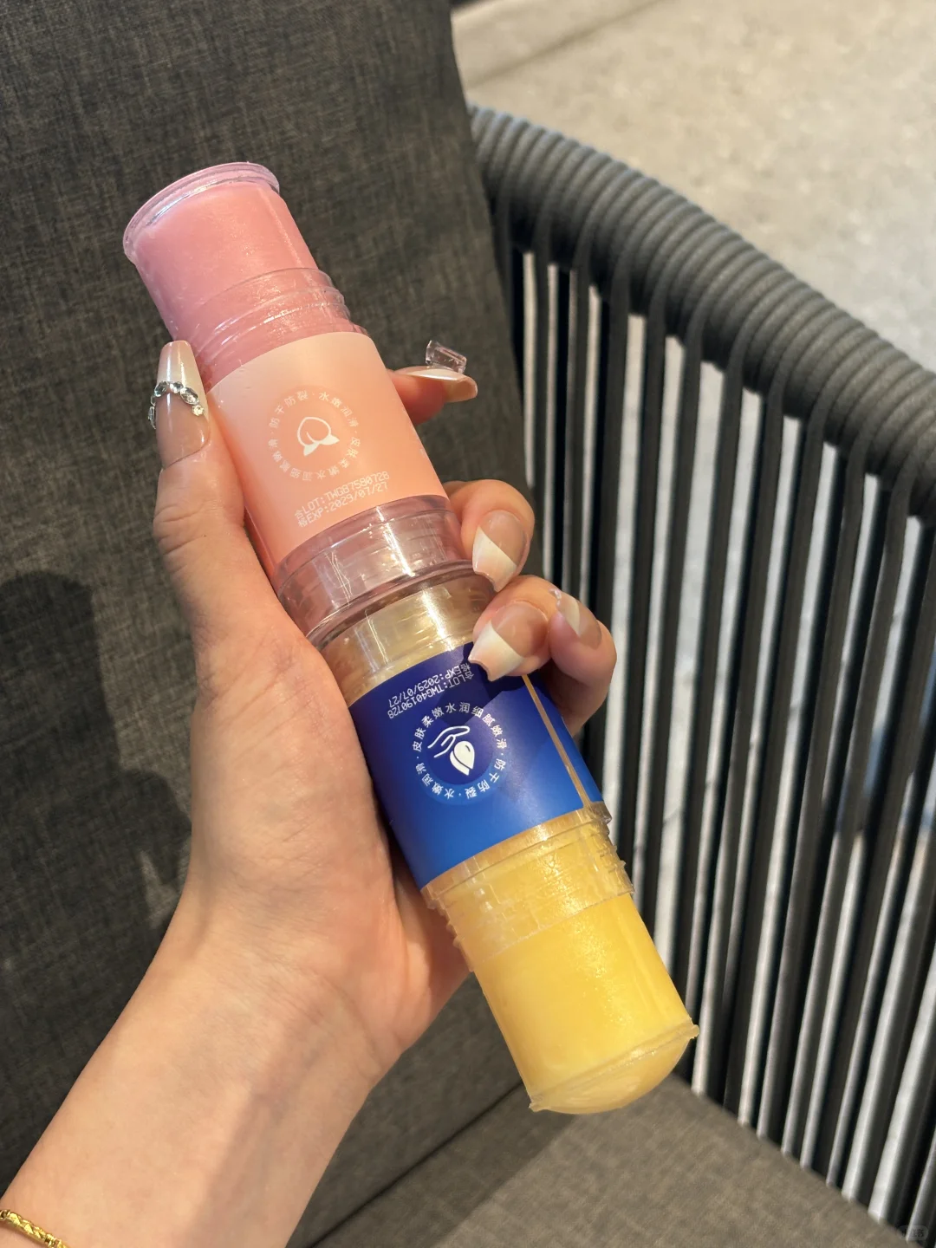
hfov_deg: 28.0
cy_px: 624
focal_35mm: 52
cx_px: 468
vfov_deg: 36.8
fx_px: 1875
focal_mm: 5.96
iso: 100
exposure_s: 1/50
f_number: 1.6
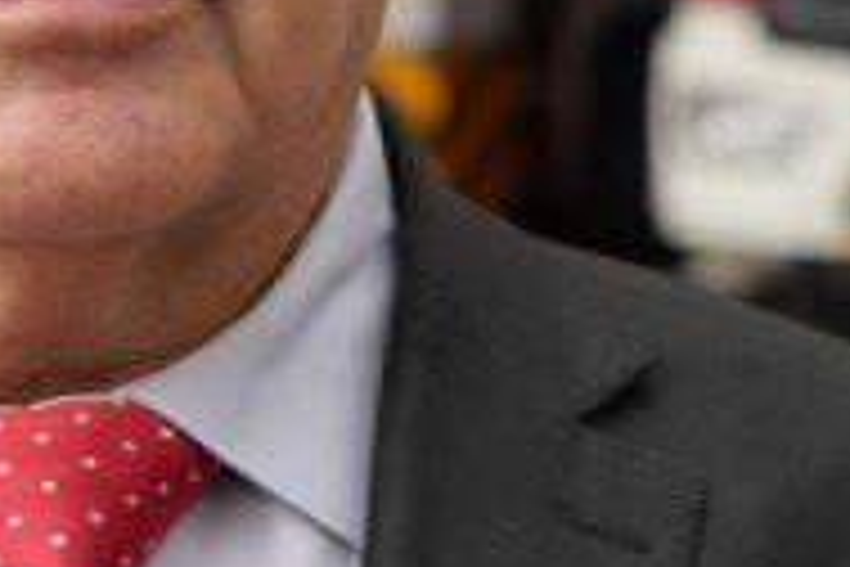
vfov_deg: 8.3
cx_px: -193
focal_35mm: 165
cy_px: 97
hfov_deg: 12.2
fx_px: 3896
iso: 400
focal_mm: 39
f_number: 4
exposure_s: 1/160
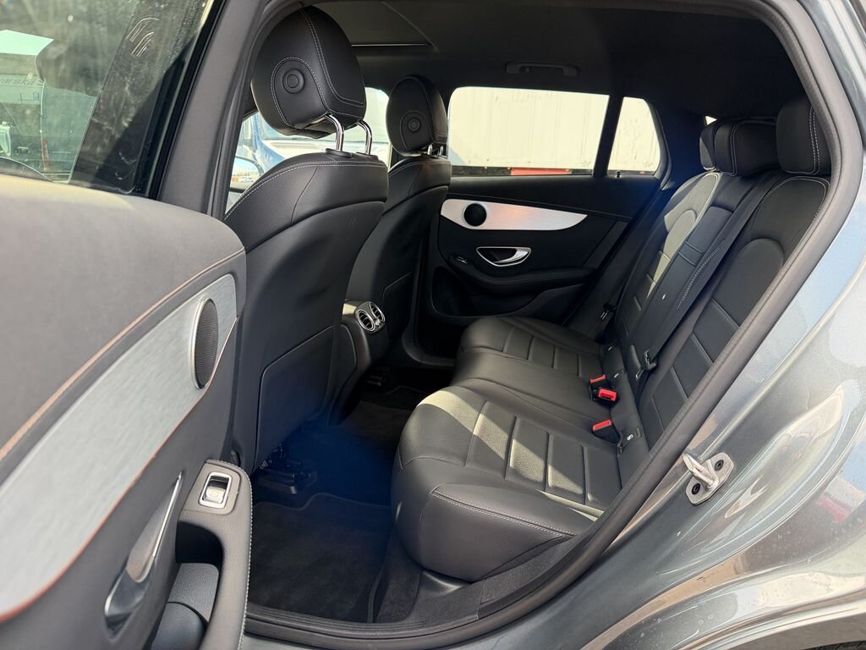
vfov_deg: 56.8
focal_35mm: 24
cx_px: 433
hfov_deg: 71.6
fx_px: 600
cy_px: 325
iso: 200
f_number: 1.78
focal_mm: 6.76
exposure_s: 1/121
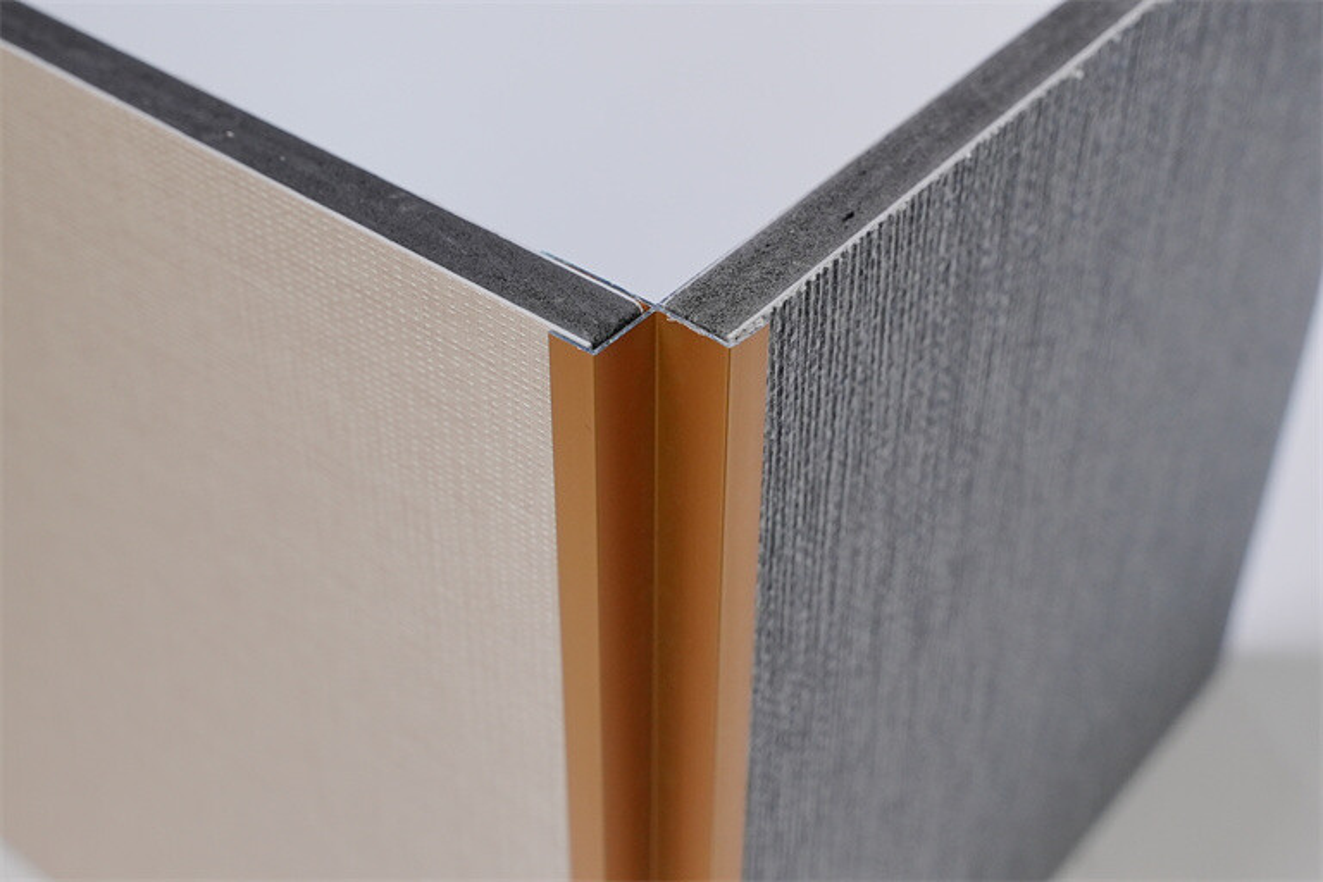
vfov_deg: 26.0
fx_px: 1911
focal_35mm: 52
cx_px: 662
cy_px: 441
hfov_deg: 38.2
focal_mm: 35
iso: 1000
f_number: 8
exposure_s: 1/80
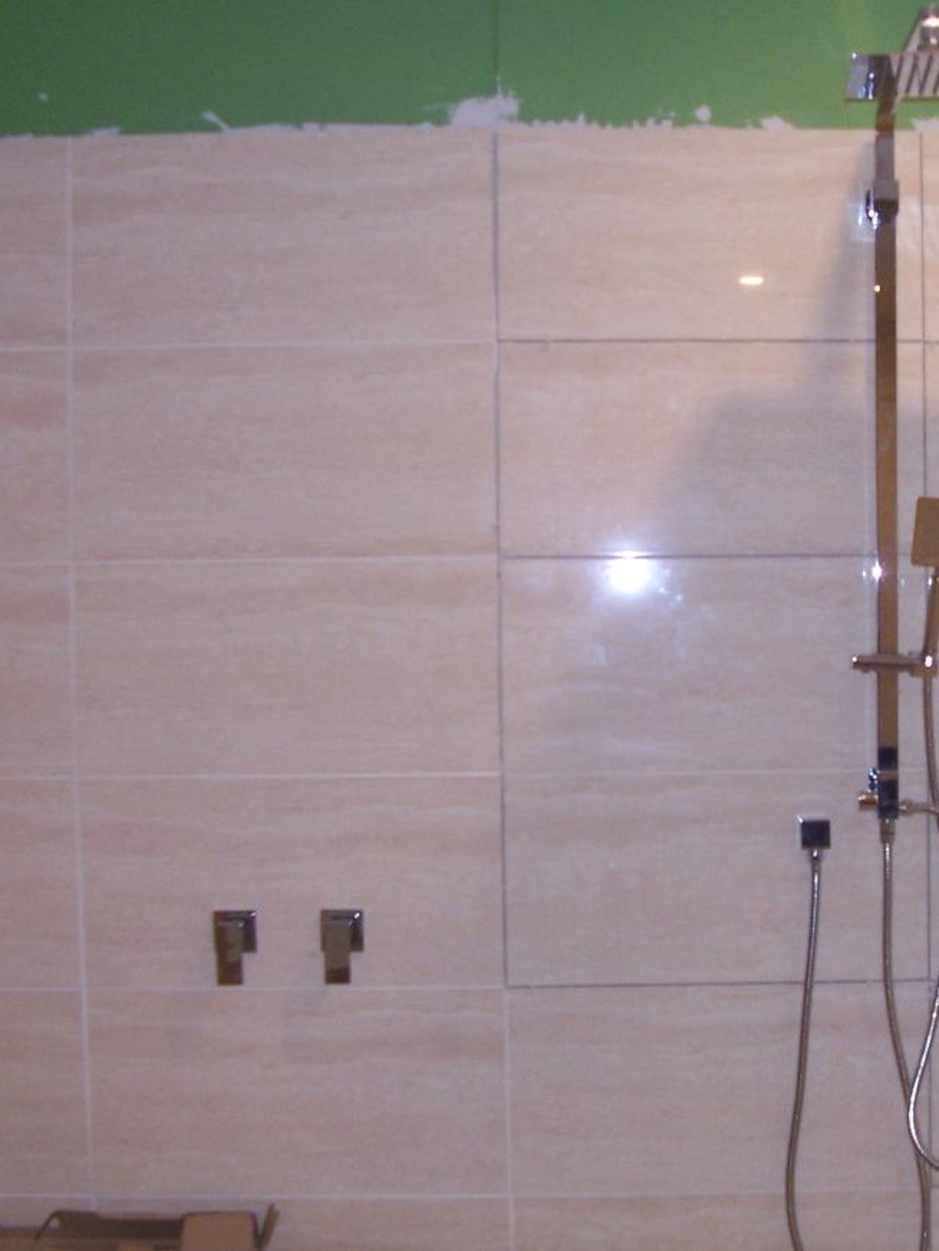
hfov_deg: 30.2
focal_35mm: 47
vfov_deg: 40.4
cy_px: 628
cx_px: 749
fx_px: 1699
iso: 140
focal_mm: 6
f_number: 2.8
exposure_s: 1/60
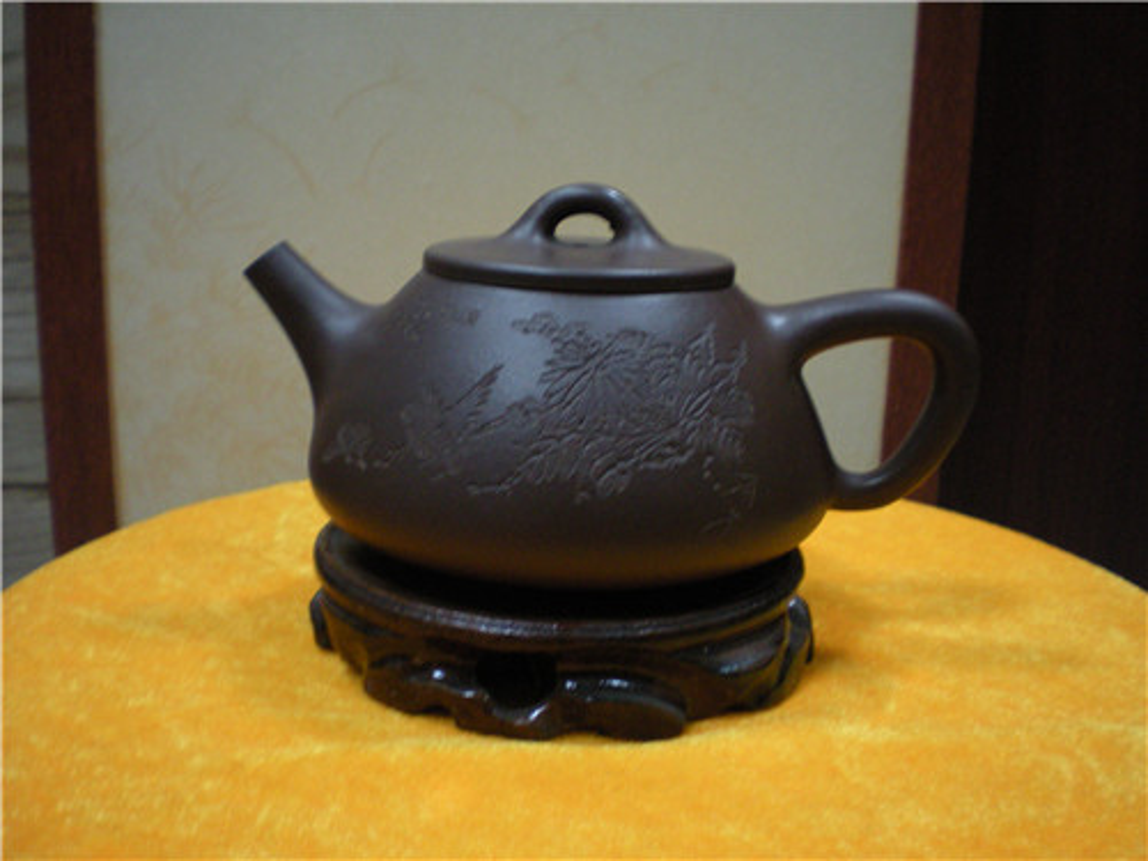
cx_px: 574
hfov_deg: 49.0
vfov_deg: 37.7
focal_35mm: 38
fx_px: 1260
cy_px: 430
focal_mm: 6.3
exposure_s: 1/8
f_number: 3.1
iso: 295
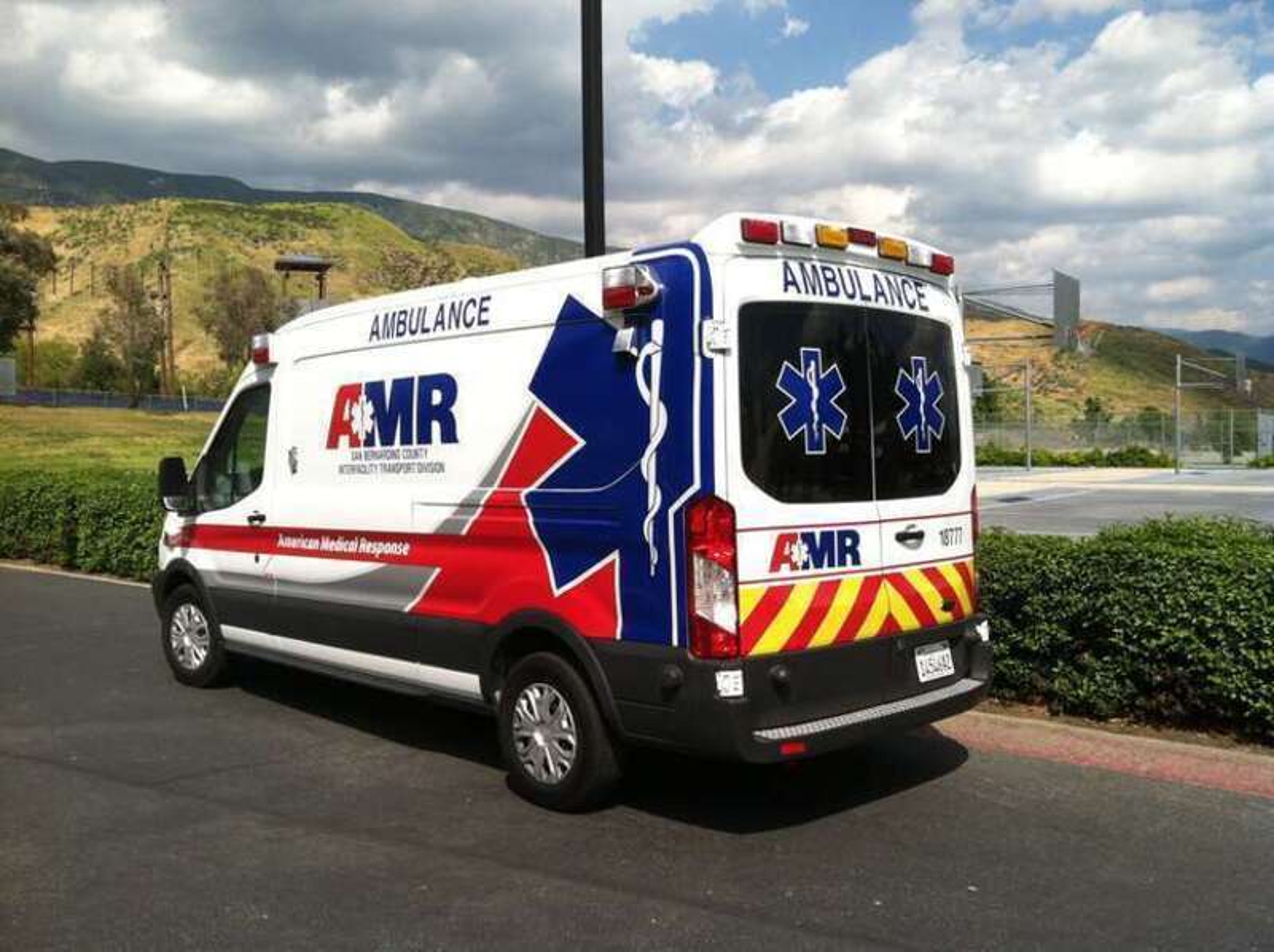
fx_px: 1287
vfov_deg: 40.6
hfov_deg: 52.7
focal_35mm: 35
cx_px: 637
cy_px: 476
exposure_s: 1/1579
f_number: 2.8
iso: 80
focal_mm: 3.85
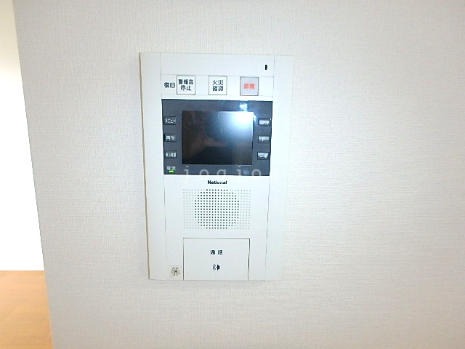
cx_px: 232
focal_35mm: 21
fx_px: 282
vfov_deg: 63.4
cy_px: 174
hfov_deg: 79.0
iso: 160
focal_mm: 3.7
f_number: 3.5
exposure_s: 1/30
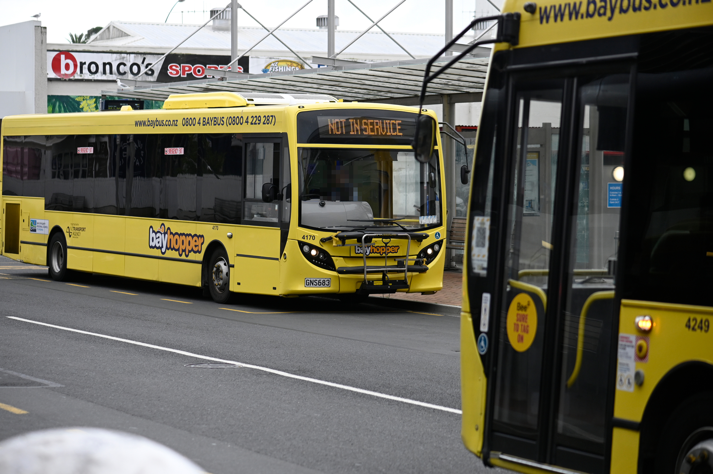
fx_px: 2078
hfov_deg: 19.5
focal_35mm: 105
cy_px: 237
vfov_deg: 13.0
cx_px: 356
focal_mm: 105
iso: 800
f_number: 4
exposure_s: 1/1250
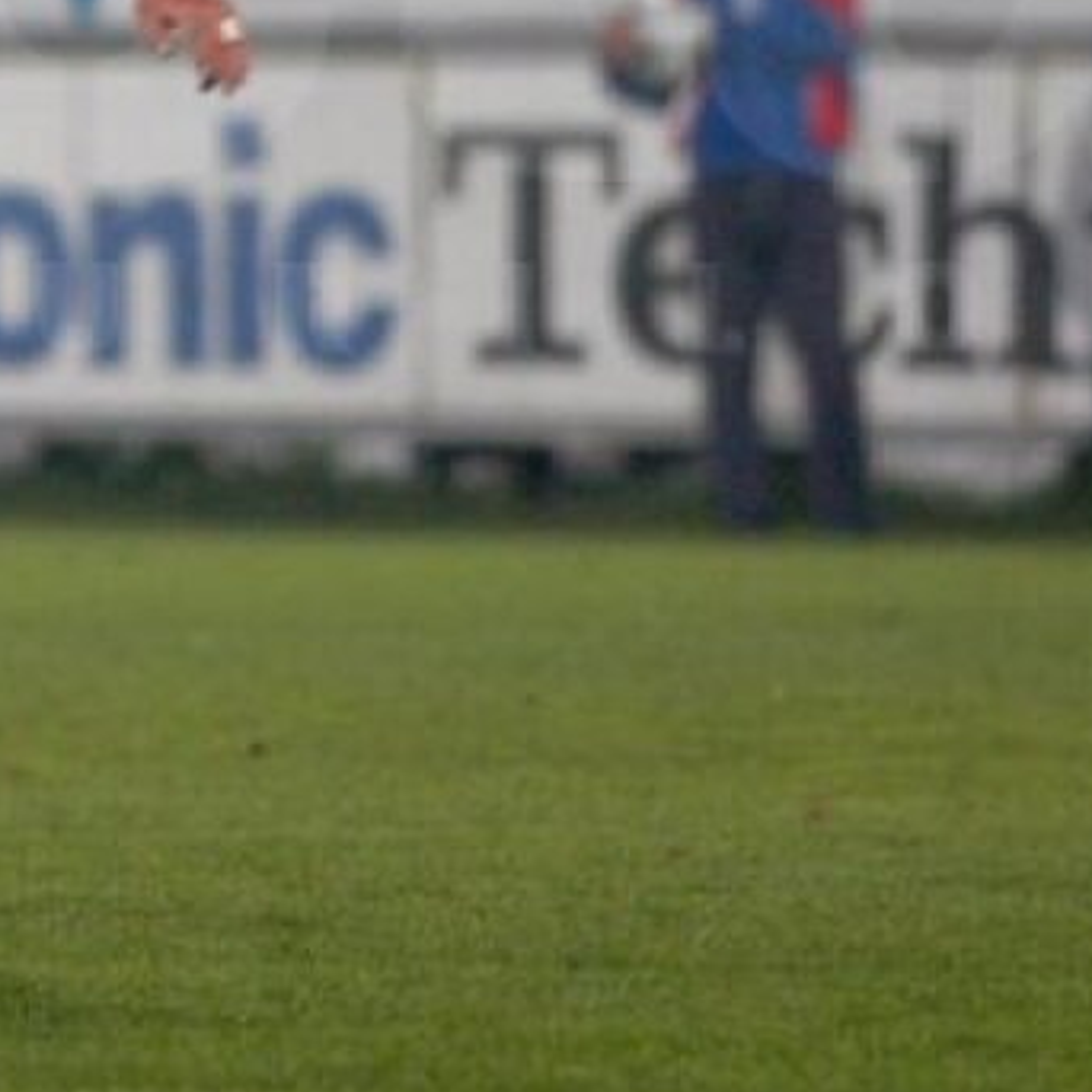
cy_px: 75
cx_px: -316
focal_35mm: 1340
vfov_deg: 1.3
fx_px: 47825
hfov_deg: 1.3
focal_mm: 300
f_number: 4
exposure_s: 1/400
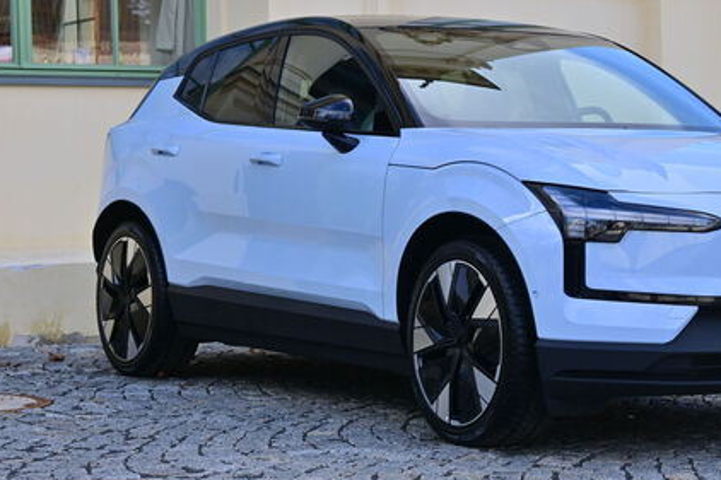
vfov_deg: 14.2
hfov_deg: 21.2
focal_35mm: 96
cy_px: 252
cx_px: 473
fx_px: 1922
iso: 250
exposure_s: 1/500
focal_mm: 44
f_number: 6
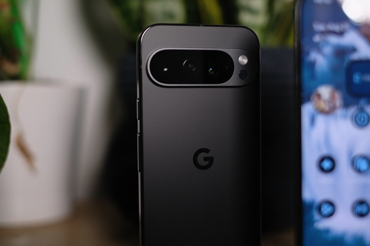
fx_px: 545
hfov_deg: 37.5
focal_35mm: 53
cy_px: 123
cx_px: 185
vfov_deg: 25.5
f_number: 2
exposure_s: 1/125
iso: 640
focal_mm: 35
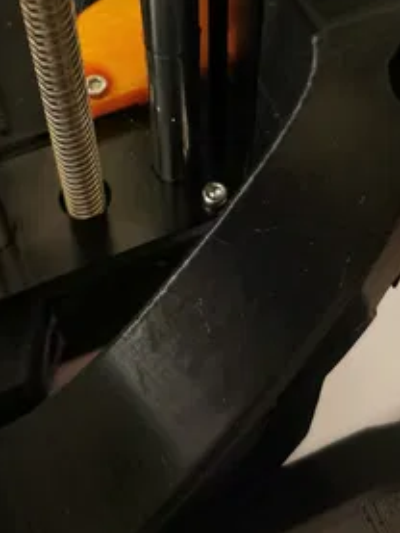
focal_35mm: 61
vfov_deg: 30.0
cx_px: 228
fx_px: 939
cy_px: 30
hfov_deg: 24.0
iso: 640
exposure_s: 1/25
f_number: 1.6
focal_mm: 5.56
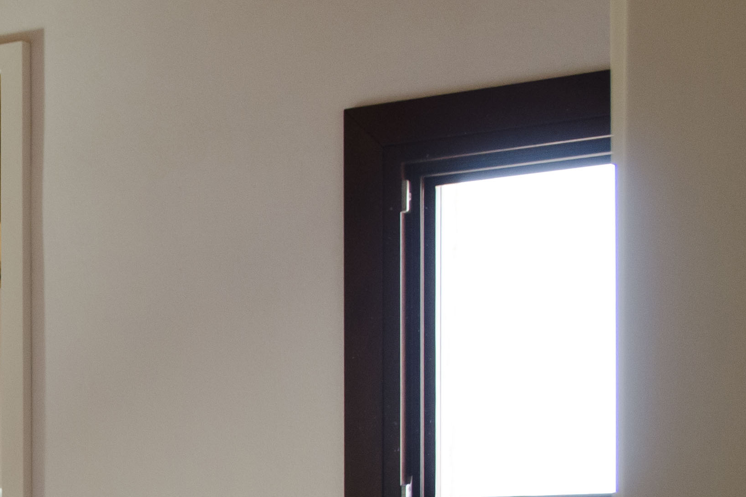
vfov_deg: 11.1
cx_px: -349
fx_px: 2518
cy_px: 615
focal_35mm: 122
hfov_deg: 15.6
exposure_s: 1/100
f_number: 4
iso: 800
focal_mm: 27
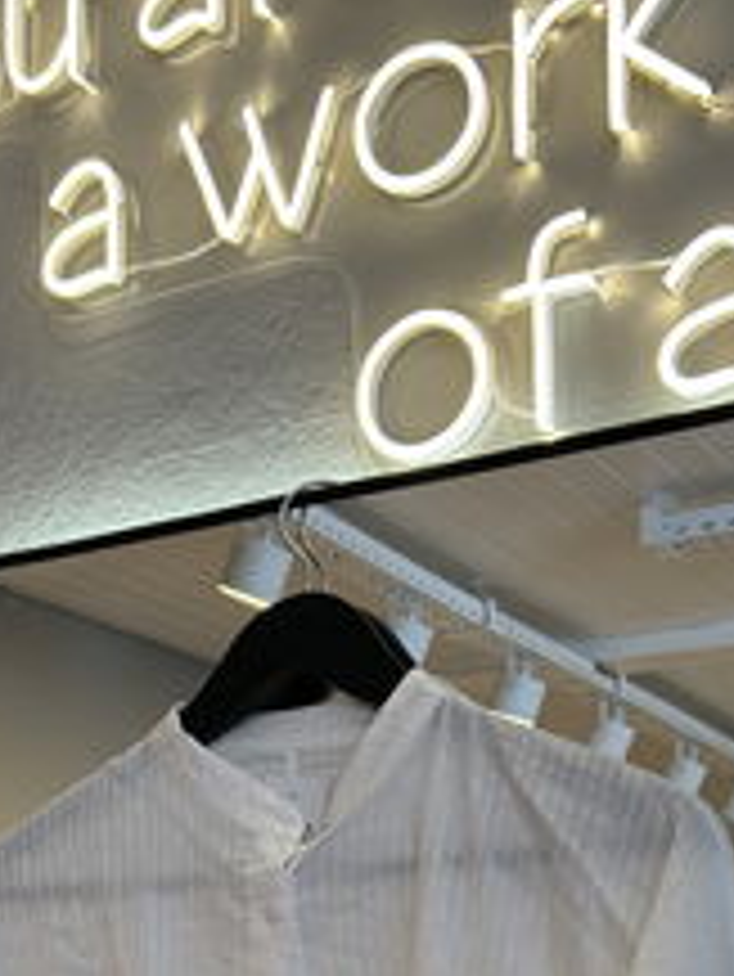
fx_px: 1808
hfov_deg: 22.8
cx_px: 230
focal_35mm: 64
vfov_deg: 28.2
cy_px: 1005
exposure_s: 1/100
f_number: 1.5
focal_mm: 5.7
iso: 40
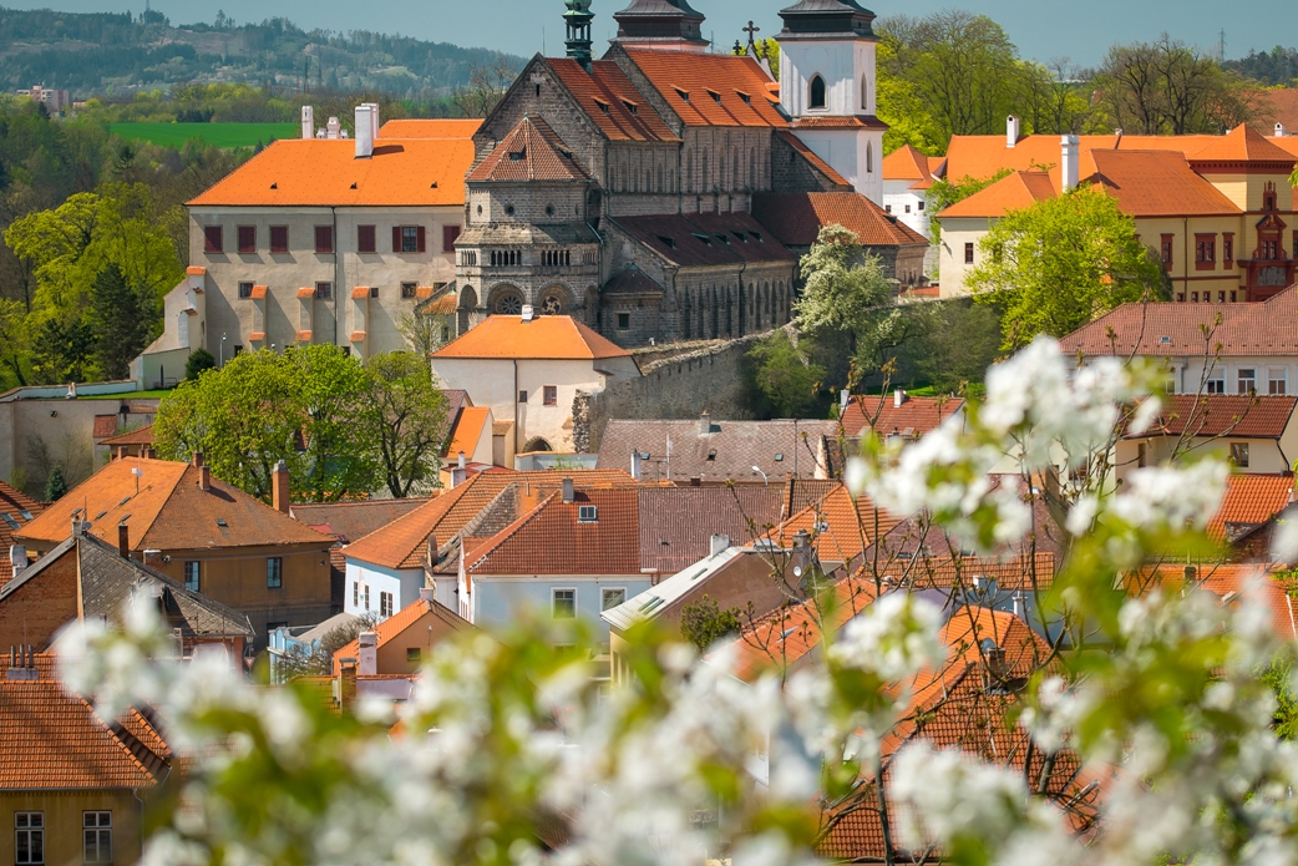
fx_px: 5301
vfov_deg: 9.3
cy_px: 272
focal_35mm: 147
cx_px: 809
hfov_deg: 13.9
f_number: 5.6
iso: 200
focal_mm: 105
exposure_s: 1/500
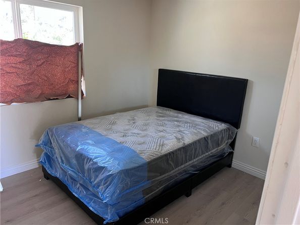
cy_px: 112
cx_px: 150
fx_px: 225
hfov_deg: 67.3
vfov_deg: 53.0
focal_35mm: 26
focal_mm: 5.7
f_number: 1.5
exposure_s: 1/60
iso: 125
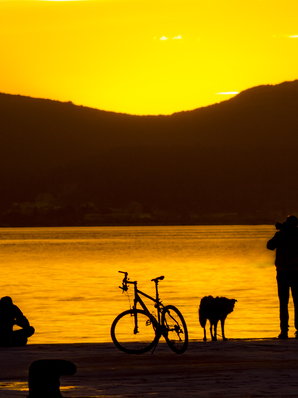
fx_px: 5251
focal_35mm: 457
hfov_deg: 3.3
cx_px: 169
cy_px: 199
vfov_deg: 4.3
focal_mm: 210
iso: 200
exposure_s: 1/200
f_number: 10
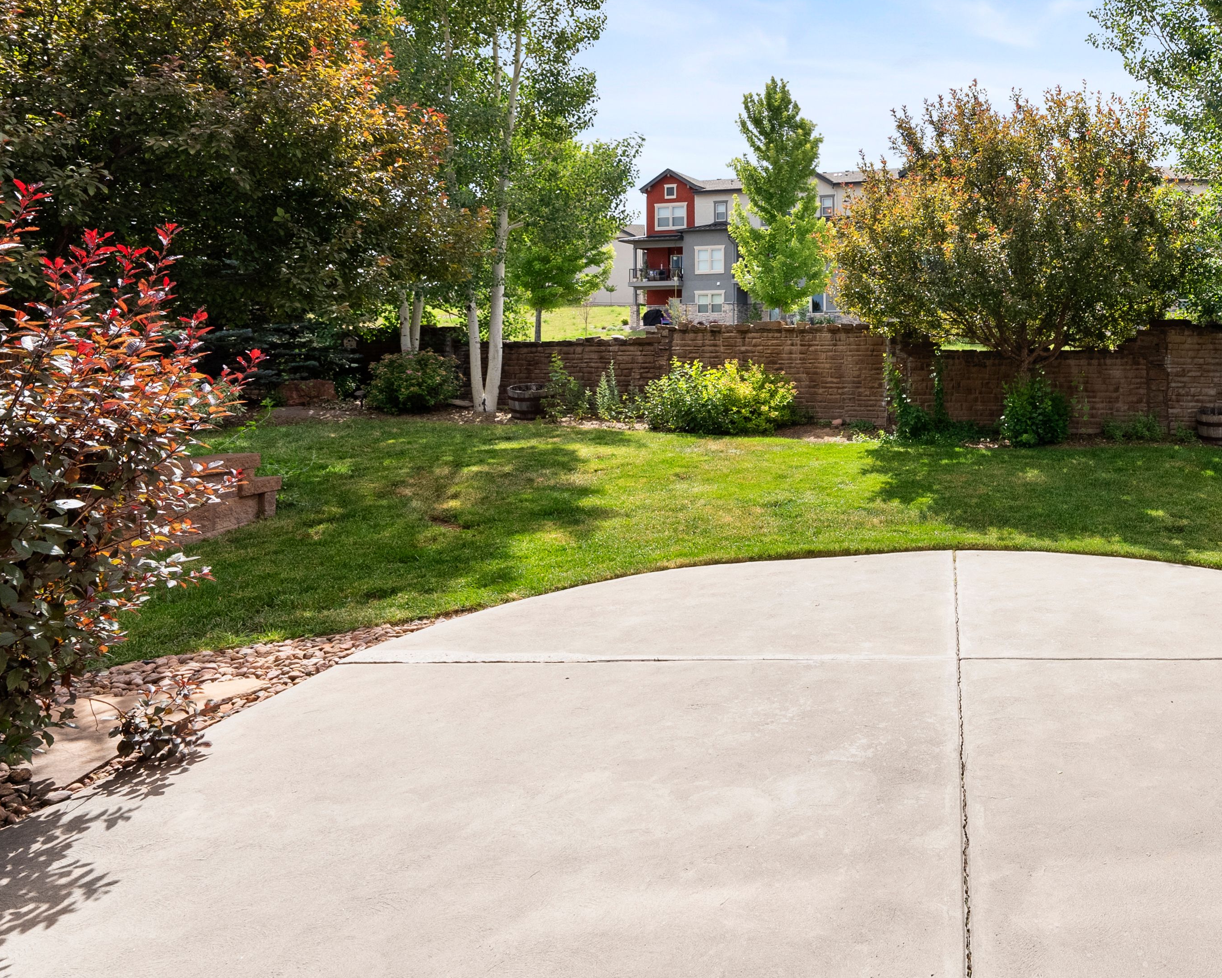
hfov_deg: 68.9
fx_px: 796
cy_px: 351
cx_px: 952
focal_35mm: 22
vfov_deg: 62.0
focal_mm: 15
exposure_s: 1/320
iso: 320
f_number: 9
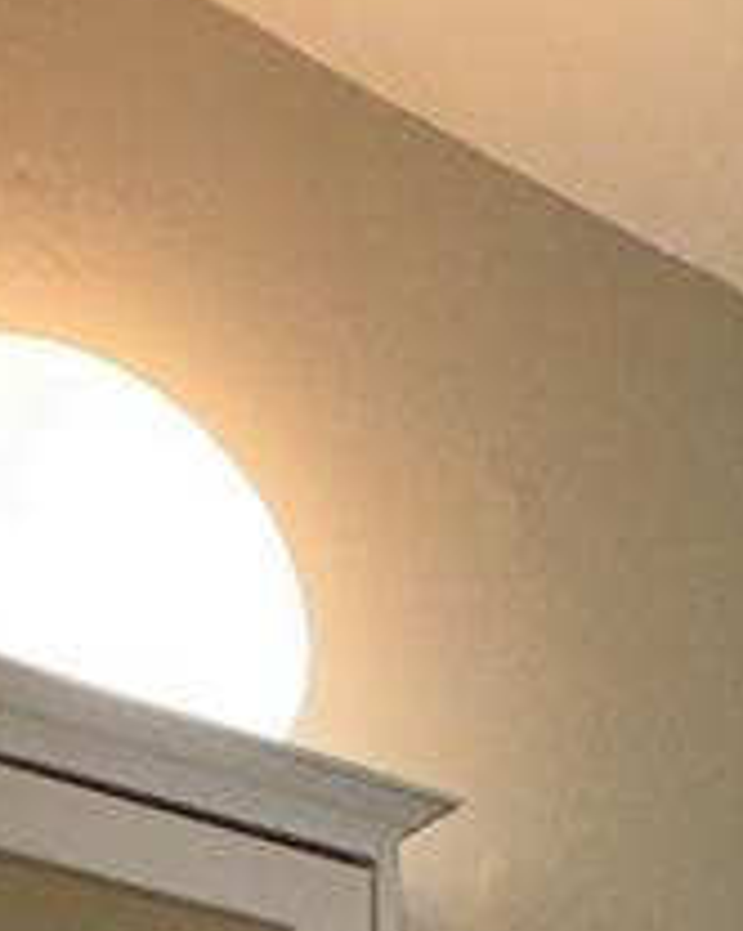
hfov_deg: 17.0
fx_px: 2175
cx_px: 1200
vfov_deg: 18.7
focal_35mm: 79
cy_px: 1683
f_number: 2.2
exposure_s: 1/122
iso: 250
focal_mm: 2.22
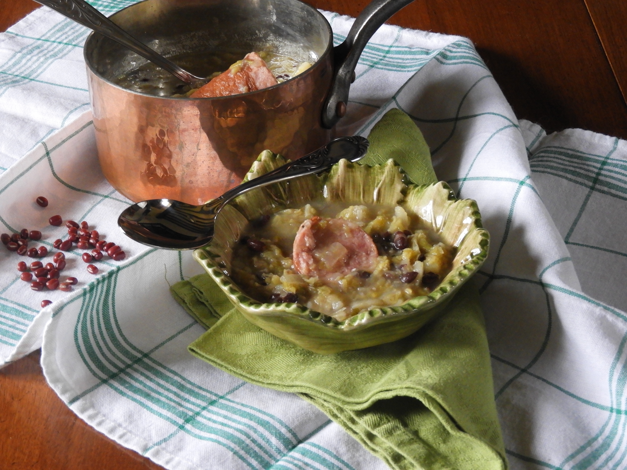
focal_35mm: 85
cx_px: 314
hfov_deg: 23.0
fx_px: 1540
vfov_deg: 17.4
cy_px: 235
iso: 800
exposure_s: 1/13
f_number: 4.5
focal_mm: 15.2
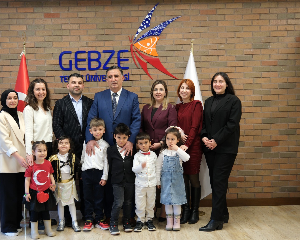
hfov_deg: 41.0
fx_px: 399
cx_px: 125
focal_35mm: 45
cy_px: 121
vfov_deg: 33.4
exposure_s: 1/40
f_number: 4
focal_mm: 26
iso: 1000
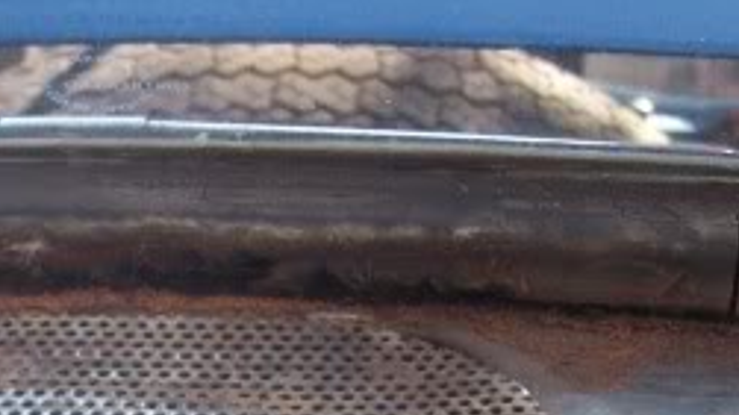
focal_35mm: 100
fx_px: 1959
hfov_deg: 20.8
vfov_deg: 11.7
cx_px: 43
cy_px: 578
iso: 80
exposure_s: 1/89.6
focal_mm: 6
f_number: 2.7
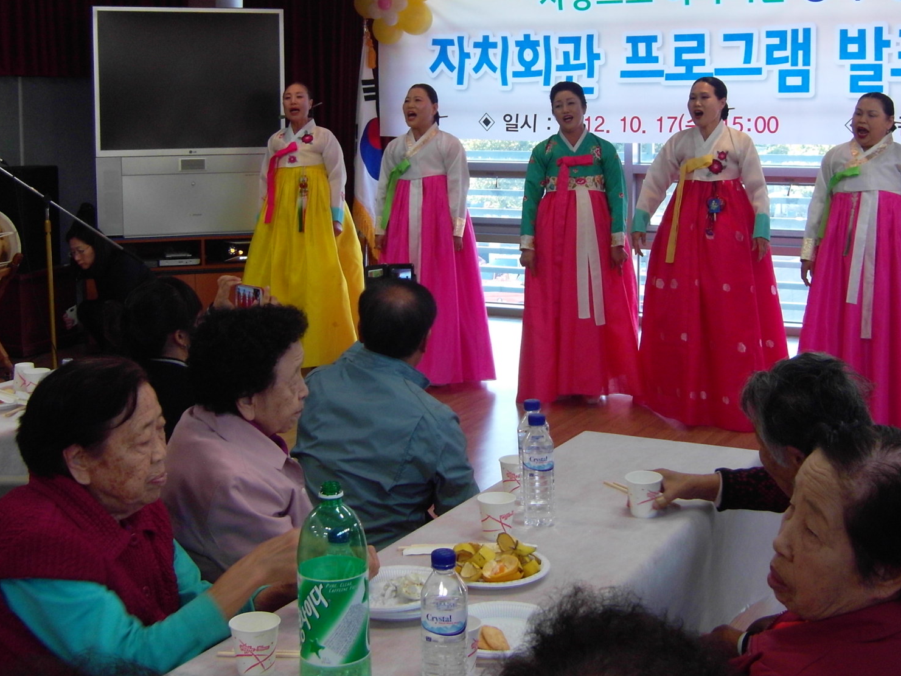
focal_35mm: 49
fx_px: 1275
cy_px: 231
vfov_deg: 29.5
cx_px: 482
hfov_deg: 38.9
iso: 120
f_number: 2.8
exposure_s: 1/40
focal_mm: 6
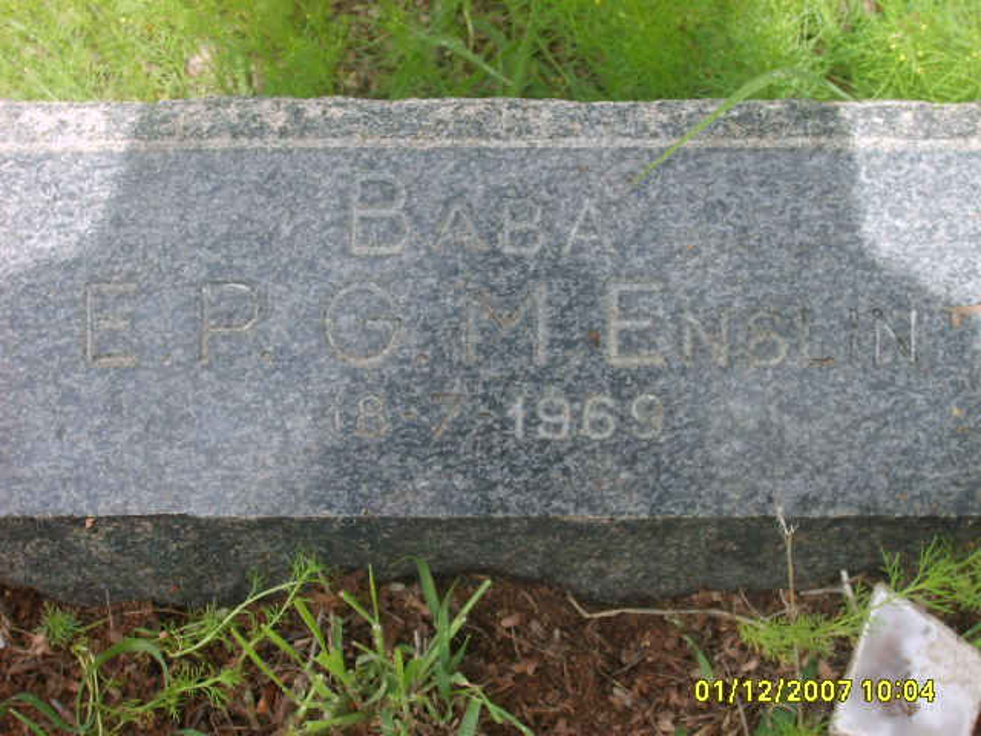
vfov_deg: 28.0
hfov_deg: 36.8
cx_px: 490
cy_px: 368
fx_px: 1474
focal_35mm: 52
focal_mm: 8.7
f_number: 3.3
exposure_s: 1/180
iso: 50
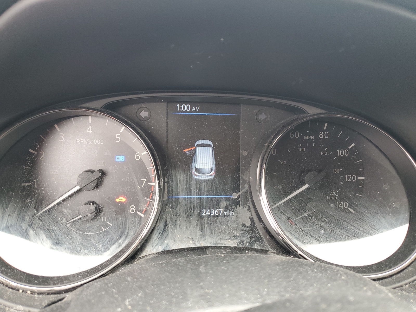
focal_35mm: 26
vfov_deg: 53.1
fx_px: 312
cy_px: 156
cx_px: 208
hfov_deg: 67.3
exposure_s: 1/60.2
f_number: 1.5
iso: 102
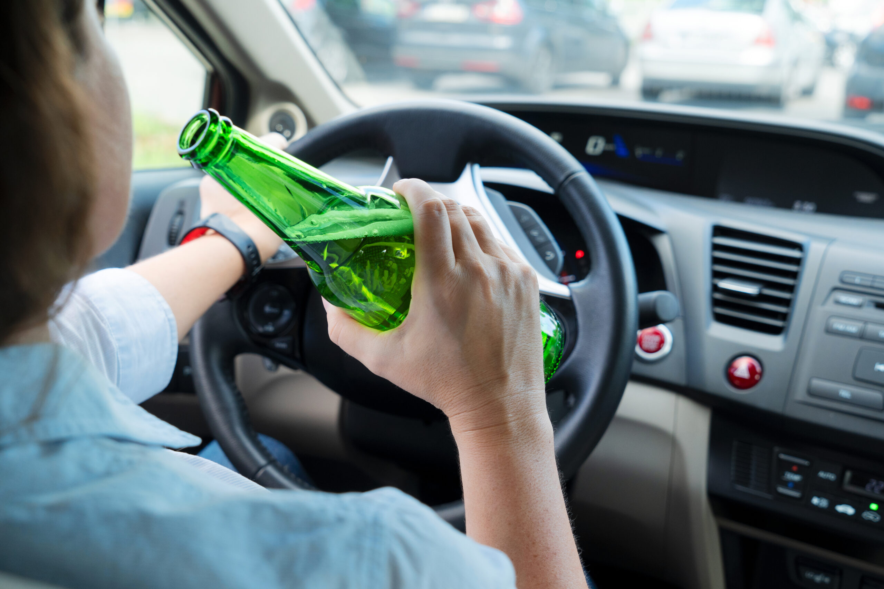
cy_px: 294
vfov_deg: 29.2
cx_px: 442
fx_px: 1130
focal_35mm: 46
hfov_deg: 42.7
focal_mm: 46
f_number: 6.3
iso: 800
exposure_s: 1/200
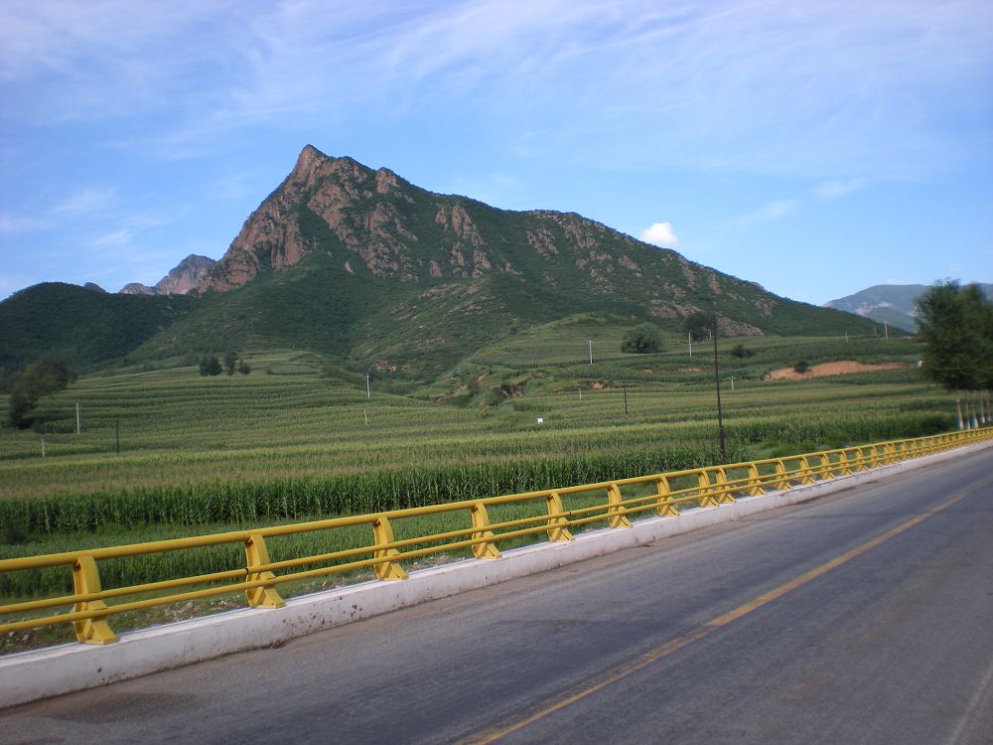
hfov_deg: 49.0
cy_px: 372
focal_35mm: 38
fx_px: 1090
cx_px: 496
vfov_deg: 37.7
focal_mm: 6.3
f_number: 4.6
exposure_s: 1/323
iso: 64
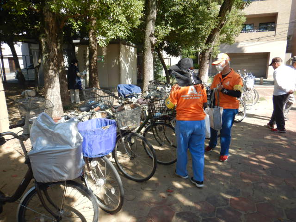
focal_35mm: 24
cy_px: 111
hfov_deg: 71.6
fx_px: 205
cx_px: 148
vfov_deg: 56.8
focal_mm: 4.3
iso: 125
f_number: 2.8
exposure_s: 1/640
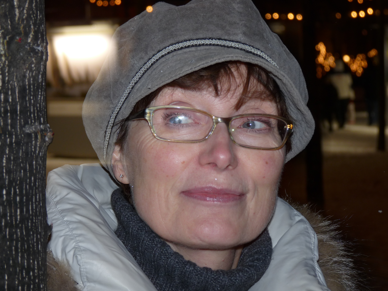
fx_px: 1367
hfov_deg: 16.1
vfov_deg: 12.1
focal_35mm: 122
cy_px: 146
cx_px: 194
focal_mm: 21.6
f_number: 3.6
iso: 100
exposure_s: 1/8
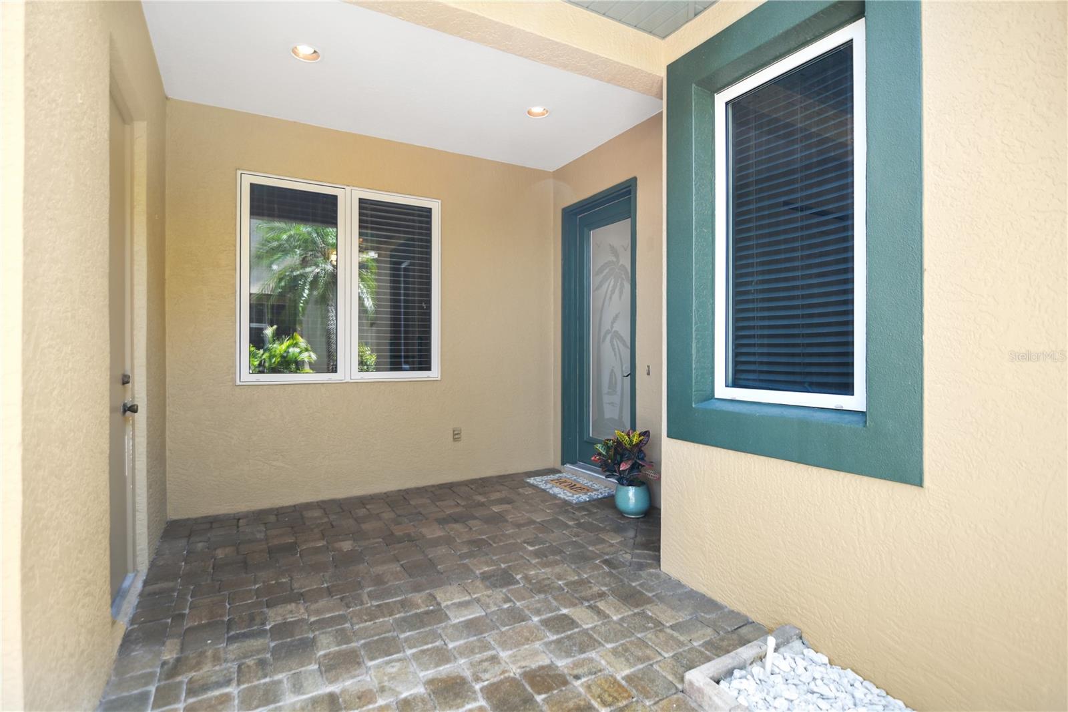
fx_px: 475
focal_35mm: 16
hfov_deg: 96.7
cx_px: 534
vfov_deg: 73.7
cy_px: 356
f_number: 2.8
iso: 100
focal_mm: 11
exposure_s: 1/10
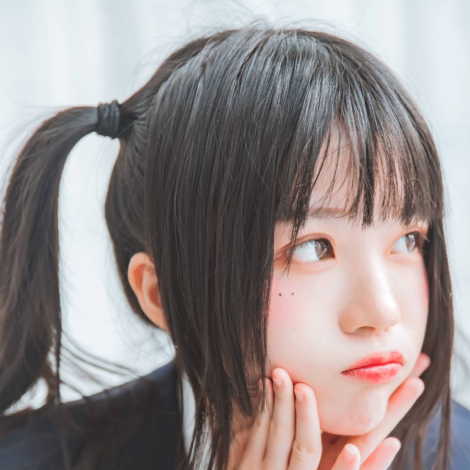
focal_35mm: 109
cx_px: 260
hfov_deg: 16.0
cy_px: 397
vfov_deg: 15.8
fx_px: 1674
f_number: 2.8
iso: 320
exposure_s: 1/160
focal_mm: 70
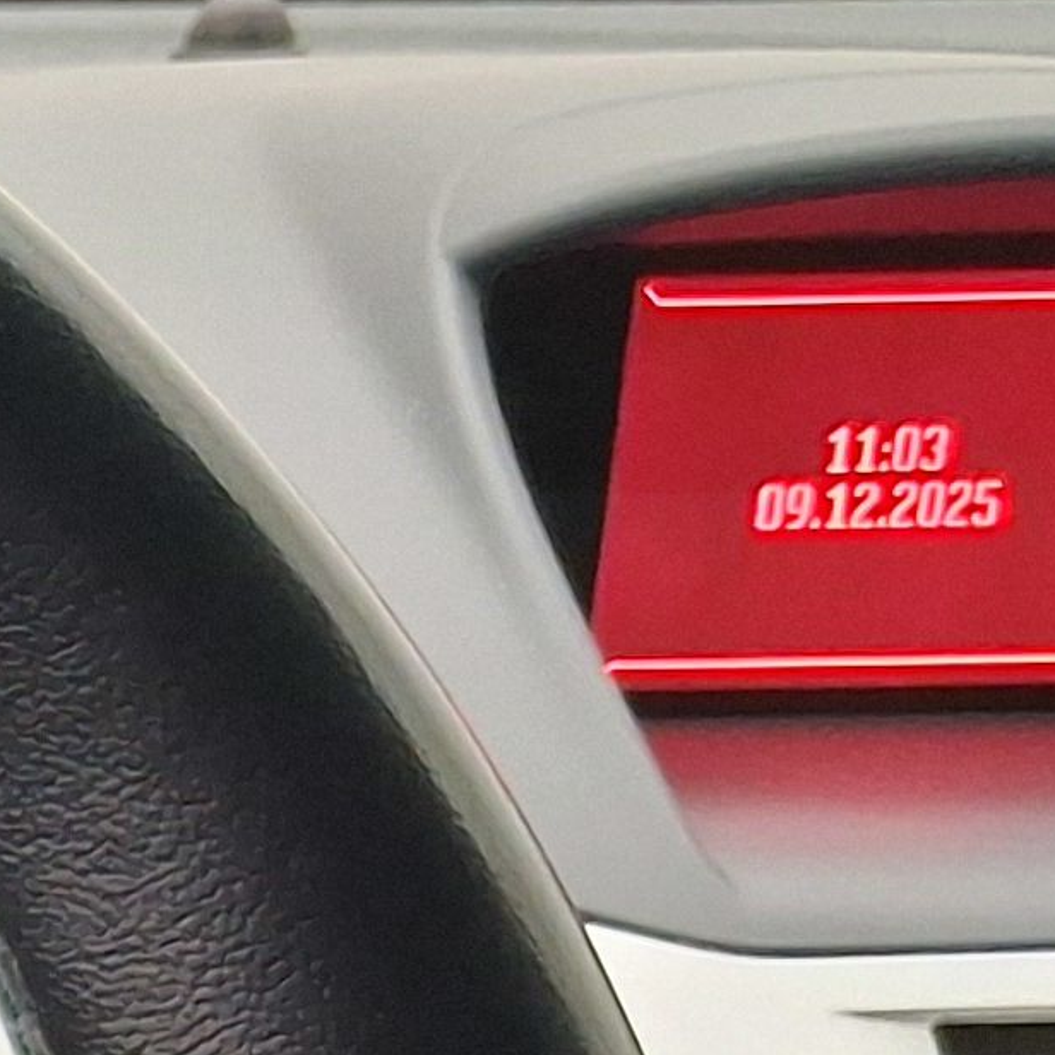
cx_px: -1622
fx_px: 5448
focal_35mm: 158
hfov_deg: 9.6
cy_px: 2035
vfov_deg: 10.3
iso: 500
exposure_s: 1/33
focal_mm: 4
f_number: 1.8
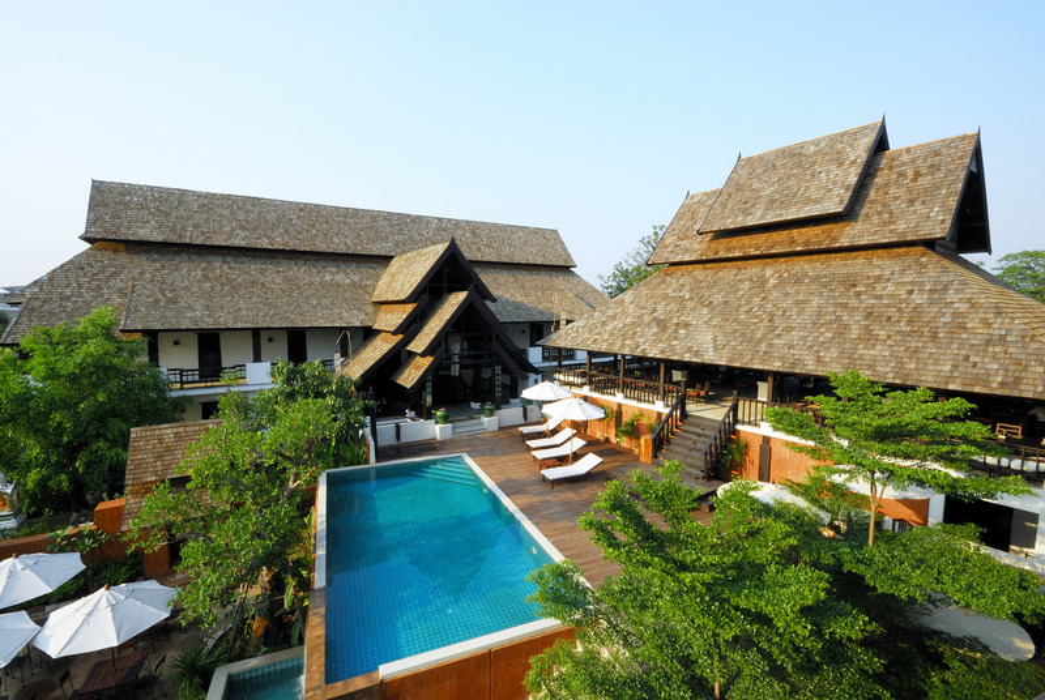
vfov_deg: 77.5
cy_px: 350
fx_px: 436
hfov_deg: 100.3
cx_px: 522
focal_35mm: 15
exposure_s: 1/10
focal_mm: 10
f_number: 22
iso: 100
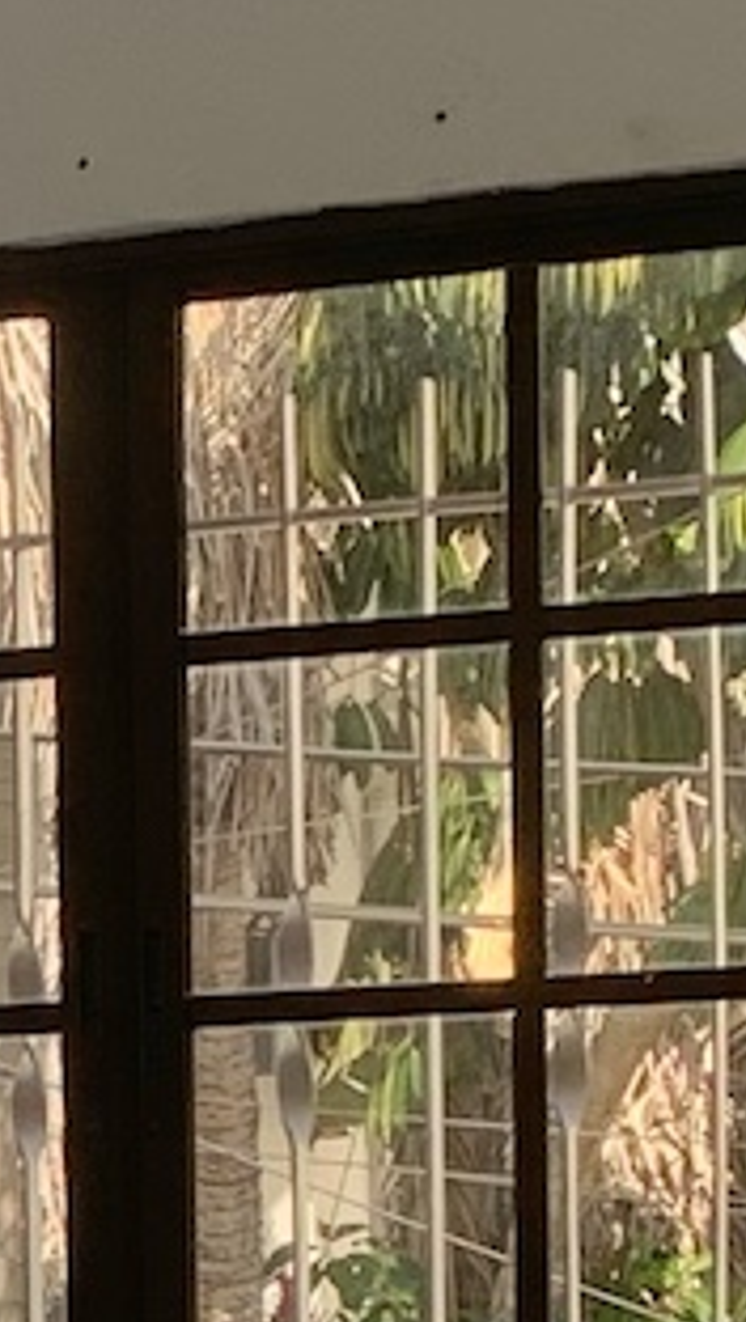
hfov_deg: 6.4
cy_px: 1780
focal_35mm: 183
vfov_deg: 11.4
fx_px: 6422
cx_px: -1017
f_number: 1.8
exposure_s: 1/231
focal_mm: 4.25
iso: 25
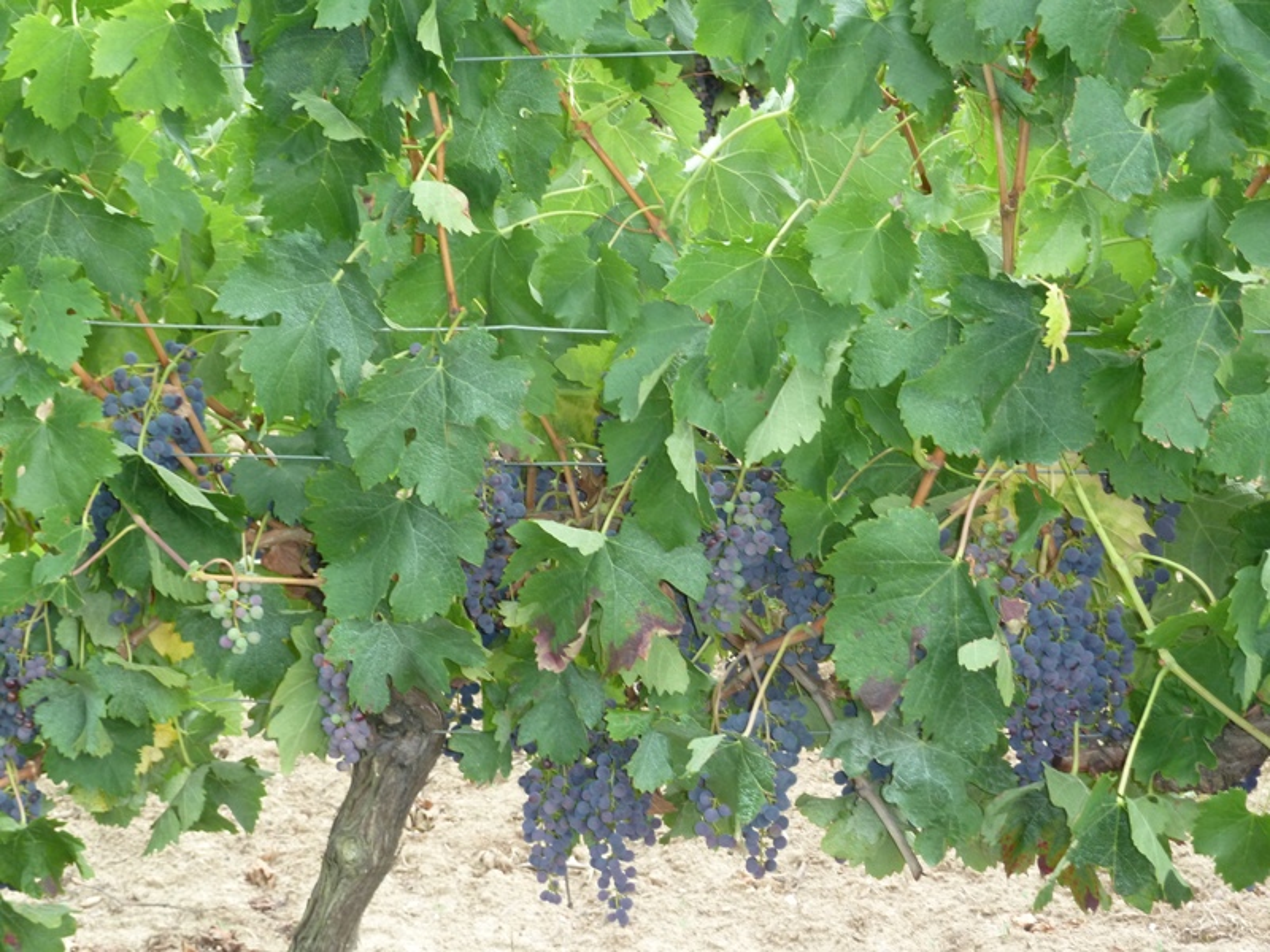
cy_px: 476
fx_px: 2458
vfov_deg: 21.9
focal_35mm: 67
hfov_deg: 29.0
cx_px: 635
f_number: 4.1
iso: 160
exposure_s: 1/30
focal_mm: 11
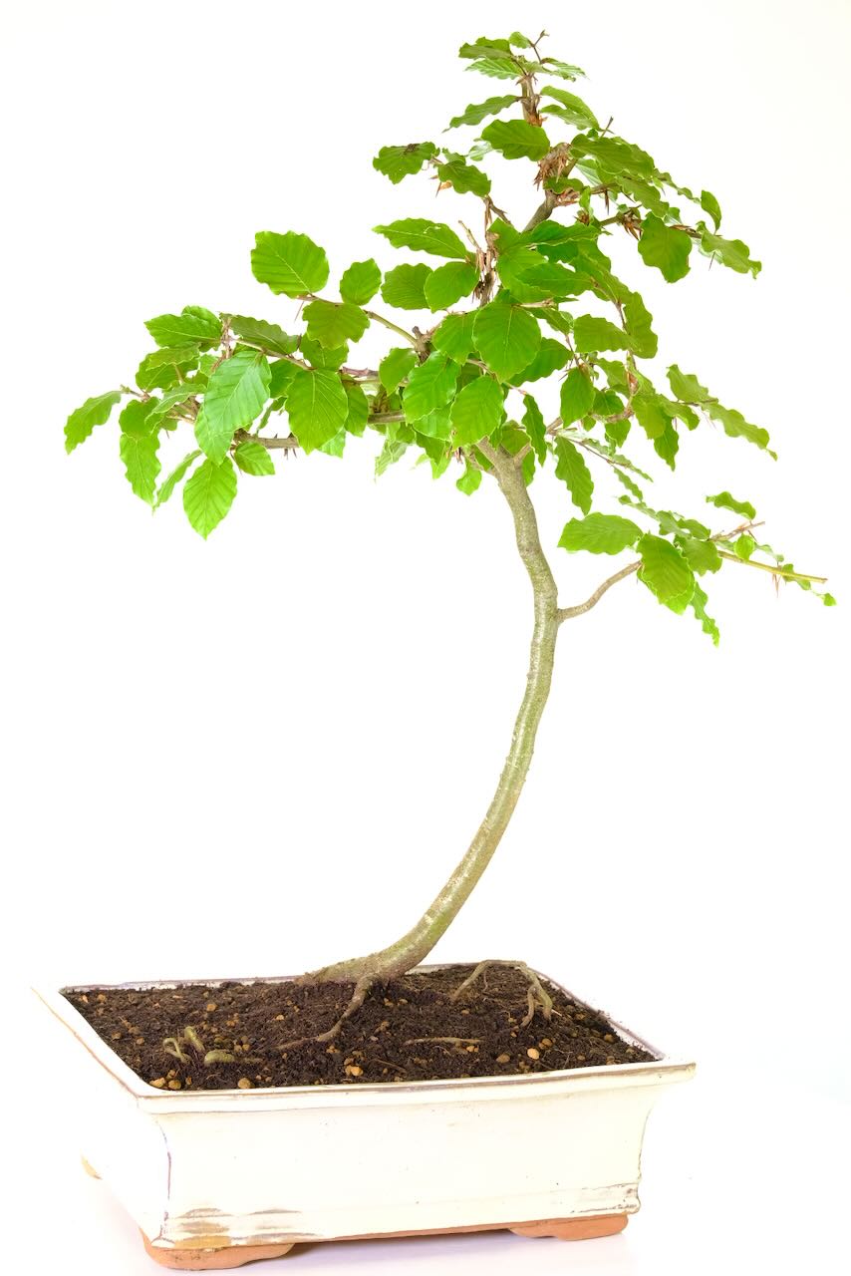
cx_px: 426
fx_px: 2941
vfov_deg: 24.5
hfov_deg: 16.5
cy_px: 638
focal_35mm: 83
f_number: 11
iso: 1600
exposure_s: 1/13
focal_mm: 55
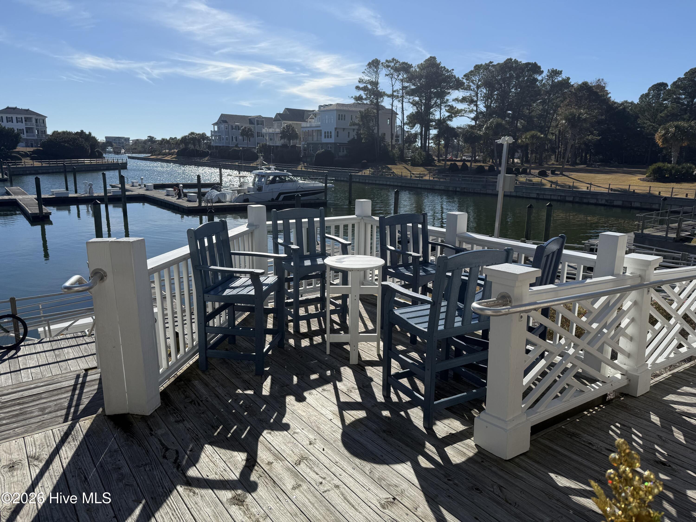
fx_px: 483
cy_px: 261
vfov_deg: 56.8
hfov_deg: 71.6
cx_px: 348
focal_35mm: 24
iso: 80
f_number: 1.78
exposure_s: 1/7353
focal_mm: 6.76
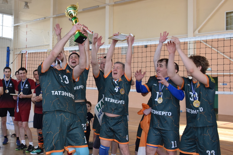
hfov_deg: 57.2
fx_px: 214
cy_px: 78
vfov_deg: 40.0
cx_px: 116
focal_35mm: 33
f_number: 5.6
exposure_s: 1/125
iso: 360
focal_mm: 22
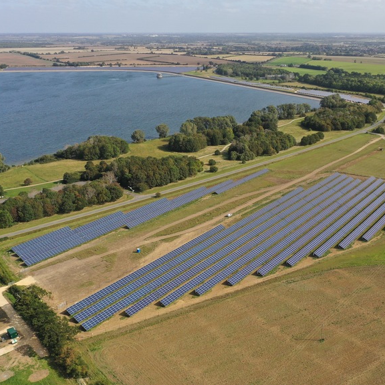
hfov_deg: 45.4
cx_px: 252
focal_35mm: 36
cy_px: 193
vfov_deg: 46.0
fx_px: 453
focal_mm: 10.26
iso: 100
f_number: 3.5
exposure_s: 1/80
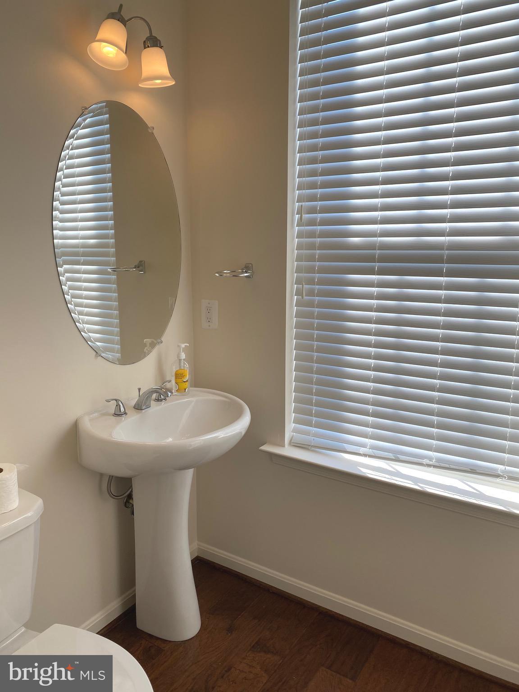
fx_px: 520
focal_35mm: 26
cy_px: 346
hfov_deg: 53.1
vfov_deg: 67.3
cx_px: 260
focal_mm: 4.25
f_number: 1.8
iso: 32
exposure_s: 1/360
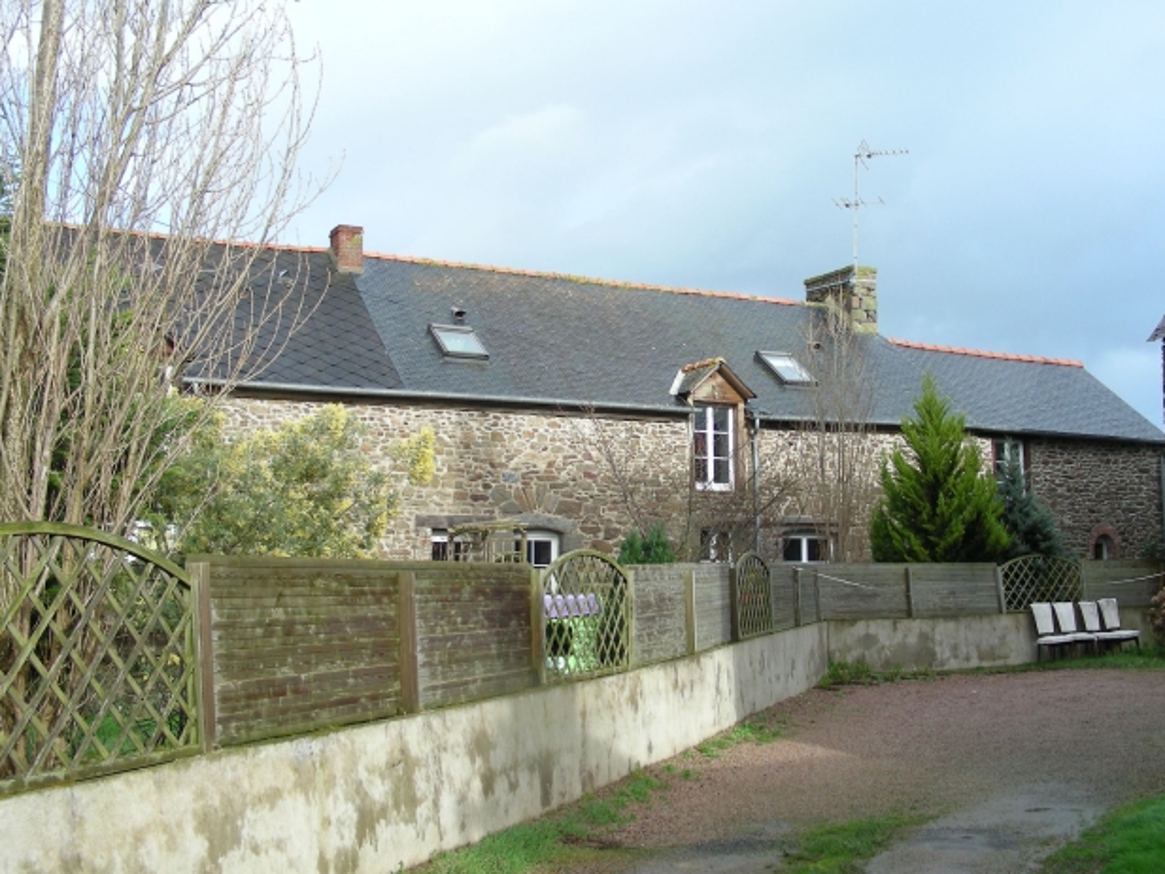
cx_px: 642
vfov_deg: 34.4
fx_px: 1414
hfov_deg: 44.7
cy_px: 421
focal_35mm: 42
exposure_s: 1/170
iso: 50
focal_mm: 6.3
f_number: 4
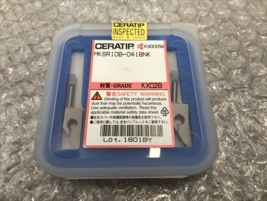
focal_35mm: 28
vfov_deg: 49.7
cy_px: 100
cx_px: 134
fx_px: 216
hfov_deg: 63.4
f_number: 1.8
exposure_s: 1/60
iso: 32
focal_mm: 3.99
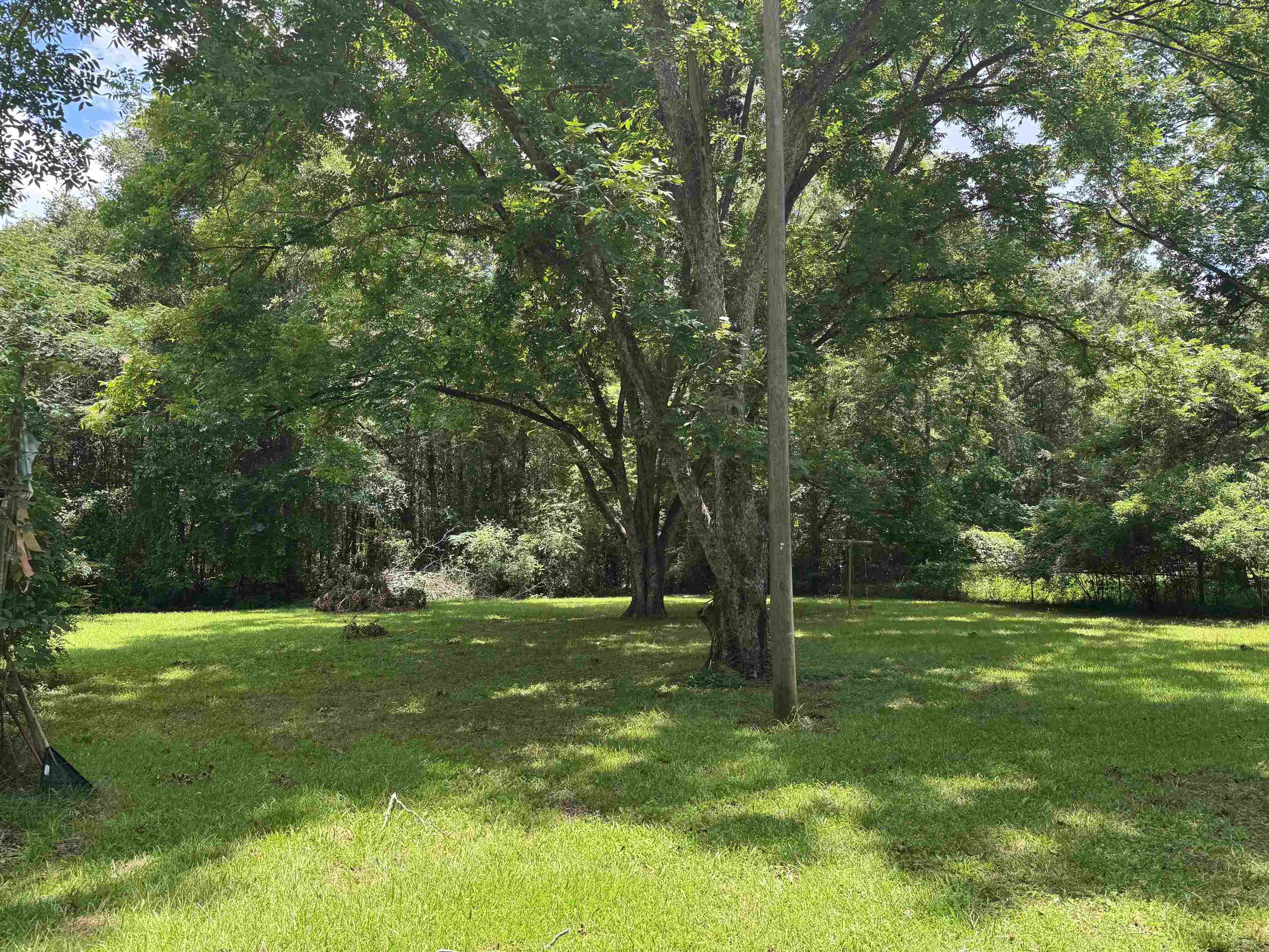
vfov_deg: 56.8
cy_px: 476
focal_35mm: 24
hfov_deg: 71.6
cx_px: 634
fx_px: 880
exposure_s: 1/488
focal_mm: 6.76
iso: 80
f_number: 1.78
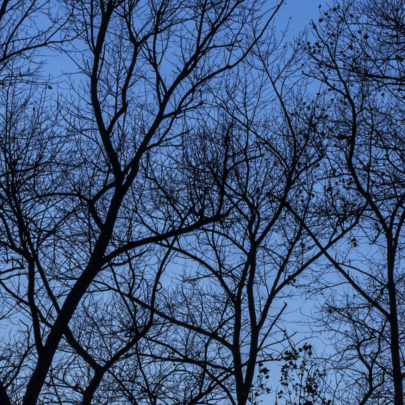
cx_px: 344
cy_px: 562
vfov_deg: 5.0
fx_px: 4633
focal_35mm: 350
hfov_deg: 5.0
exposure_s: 1/50
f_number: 9
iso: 400
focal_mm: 80
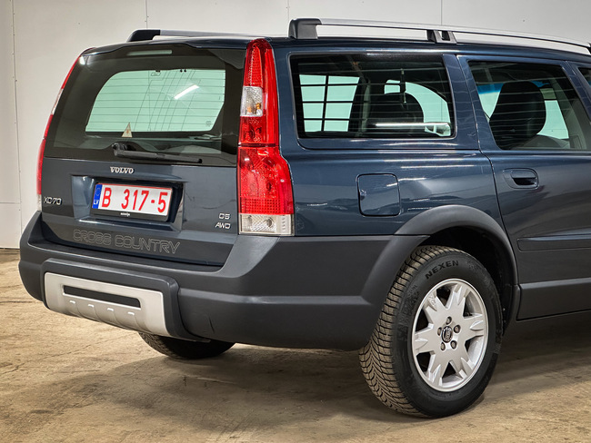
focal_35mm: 77
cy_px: 222
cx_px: 296
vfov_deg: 19.2
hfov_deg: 25.3
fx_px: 1315
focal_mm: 9
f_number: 2.8
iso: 640
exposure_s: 1/35
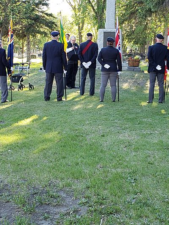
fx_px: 169
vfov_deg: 67.3
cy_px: 112
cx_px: 84
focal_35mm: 26
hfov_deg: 53.1
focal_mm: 4.3
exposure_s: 1/100
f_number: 2.4
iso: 80
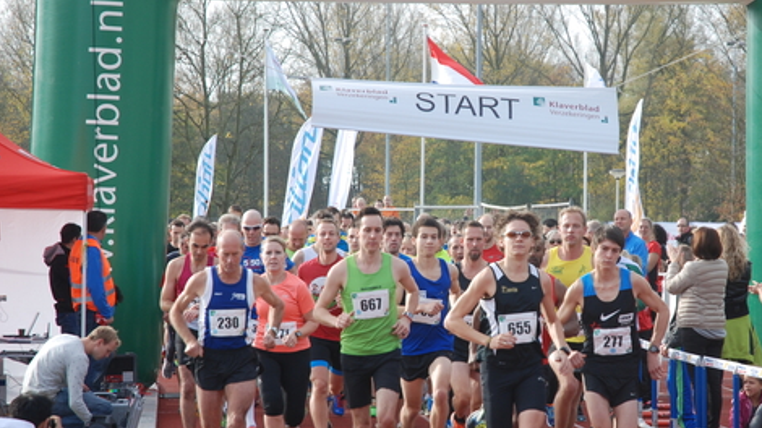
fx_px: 3030
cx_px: 477
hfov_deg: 14.3
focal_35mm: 150
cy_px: 237
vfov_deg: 8.1
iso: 200
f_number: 4.5
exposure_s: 1/320
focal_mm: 70
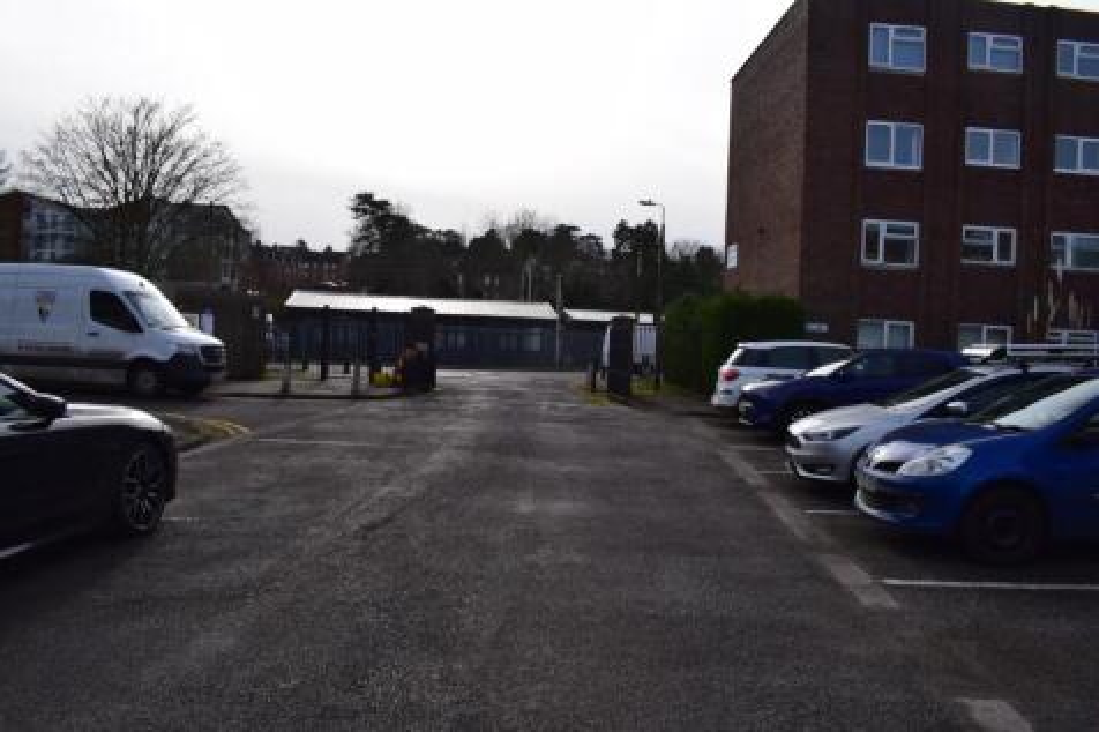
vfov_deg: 47.9
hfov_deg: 67.4
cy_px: 366
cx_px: 550
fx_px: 824
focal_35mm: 27
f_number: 11
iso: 400
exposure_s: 1/500
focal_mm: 18
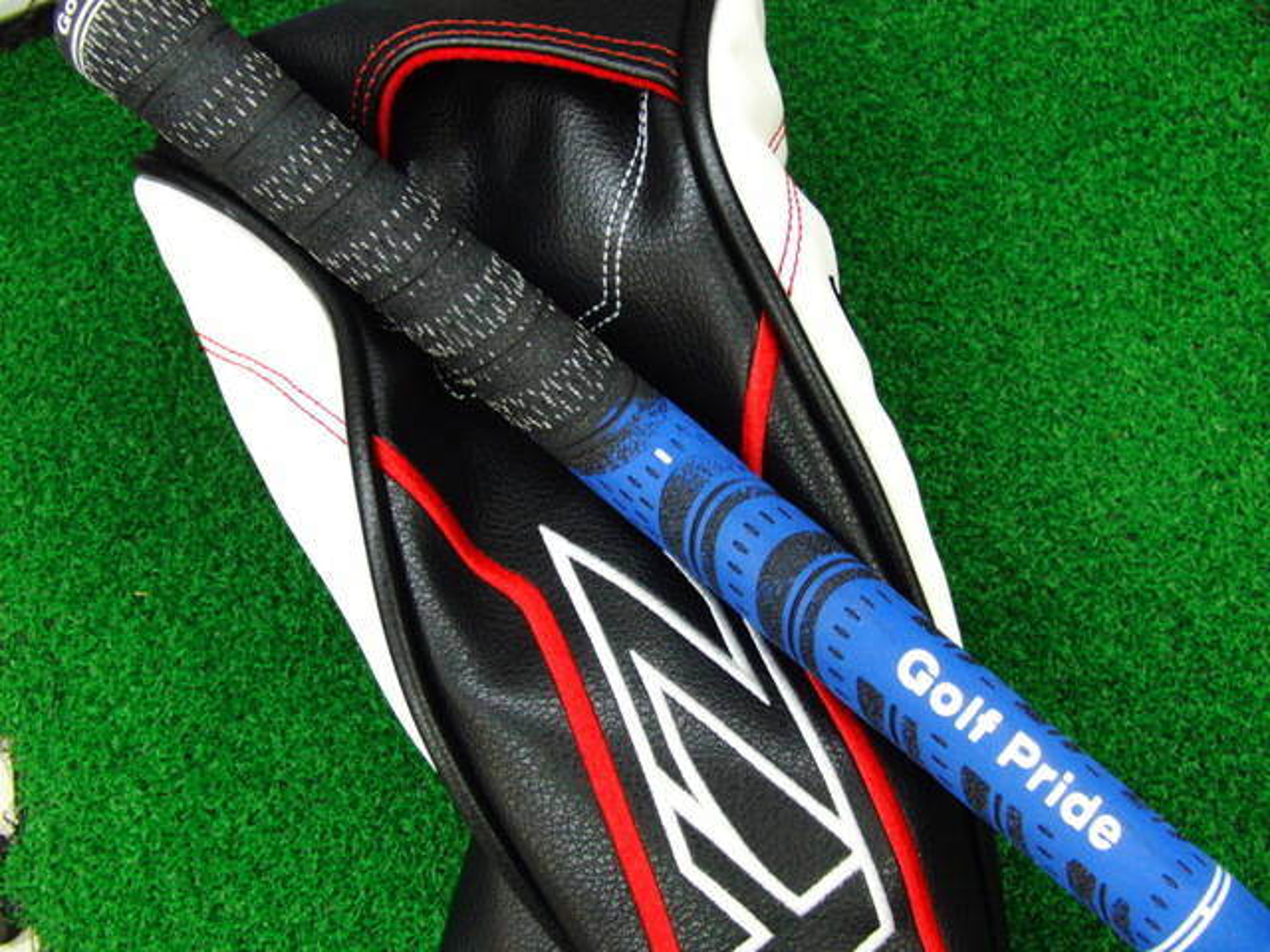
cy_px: 476
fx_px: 1357
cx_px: 635
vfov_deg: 38.7
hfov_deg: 50.1
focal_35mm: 37
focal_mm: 6.42
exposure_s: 1/50
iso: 400
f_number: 3.6
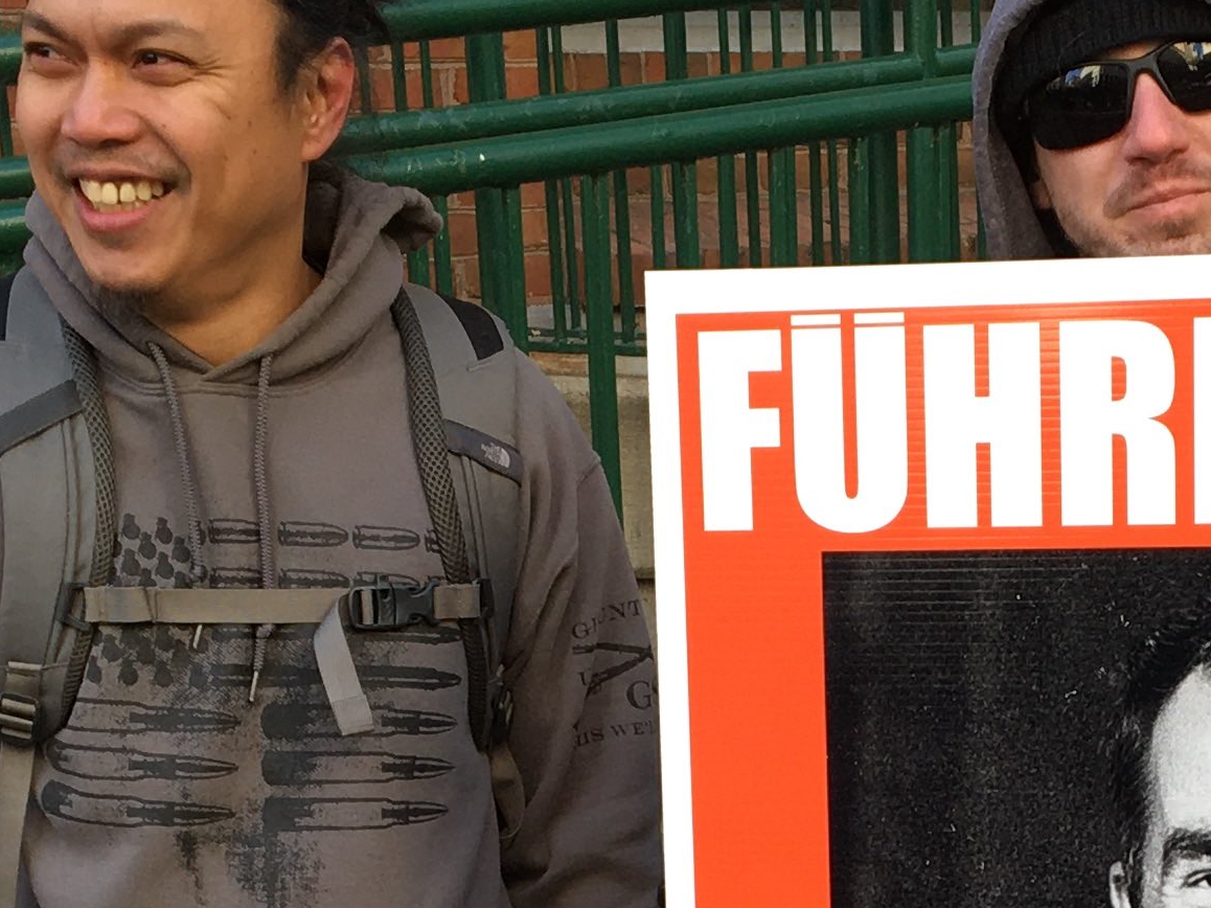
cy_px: 1085
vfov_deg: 14.2
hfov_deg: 19.2
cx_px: 984
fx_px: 3533
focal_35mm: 101
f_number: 2.2
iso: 32
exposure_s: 1/120
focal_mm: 4.15
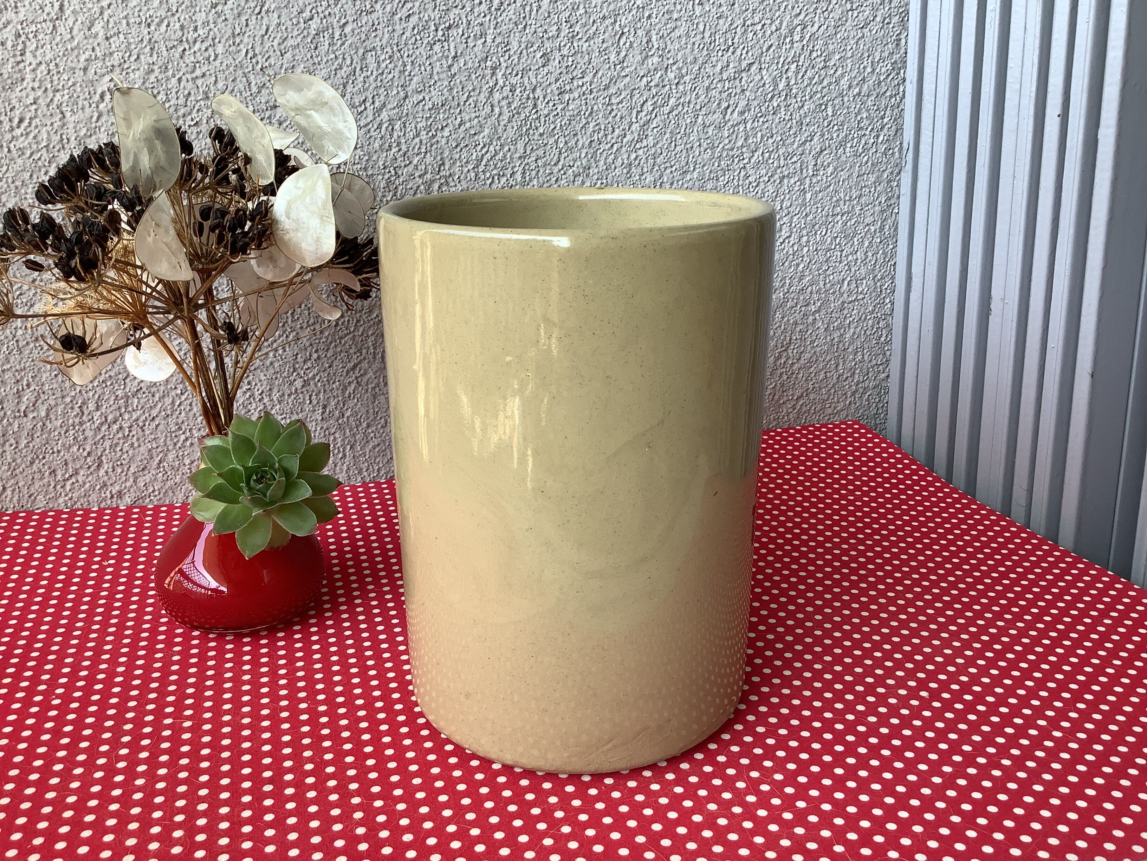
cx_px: 574
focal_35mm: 31
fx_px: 1027
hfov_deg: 58.4
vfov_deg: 45.4
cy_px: 430
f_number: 2.4
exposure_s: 1/100
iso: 32
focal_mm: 3.3
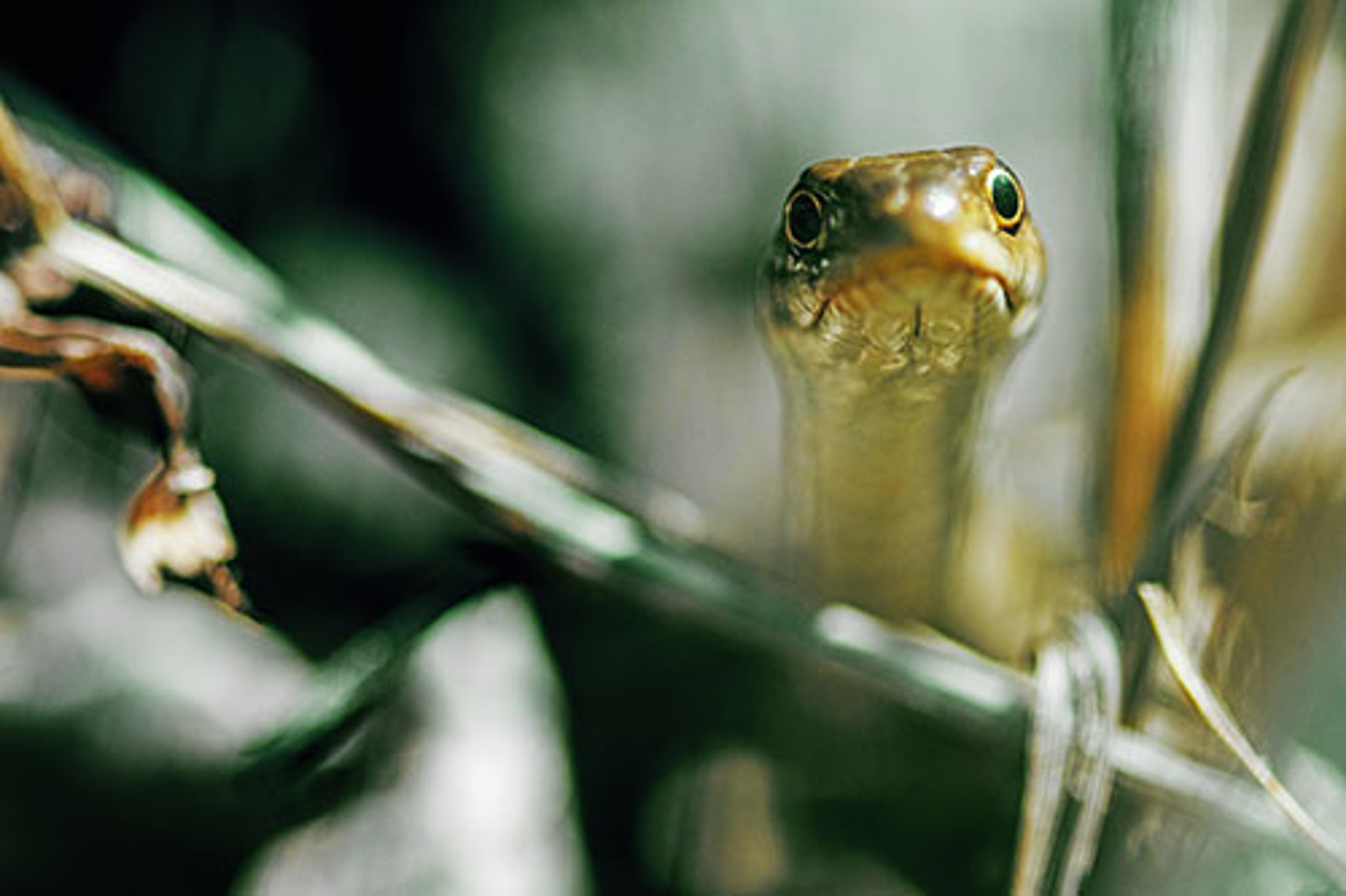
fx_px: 7849
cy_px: 448
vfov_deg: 6.5
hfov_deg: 9.8
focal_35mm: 210
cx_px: 673
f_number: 7.6
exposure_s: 1/2000
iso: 1000
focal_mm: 210
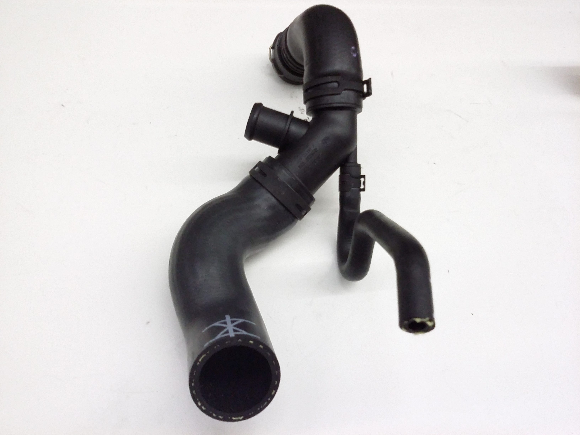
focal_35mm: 32
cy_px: 218
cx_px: 290
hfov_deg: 56.8
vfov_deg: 44.2
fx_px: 536
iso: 200
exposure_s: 1/15
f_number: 2.4
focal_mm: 3.4
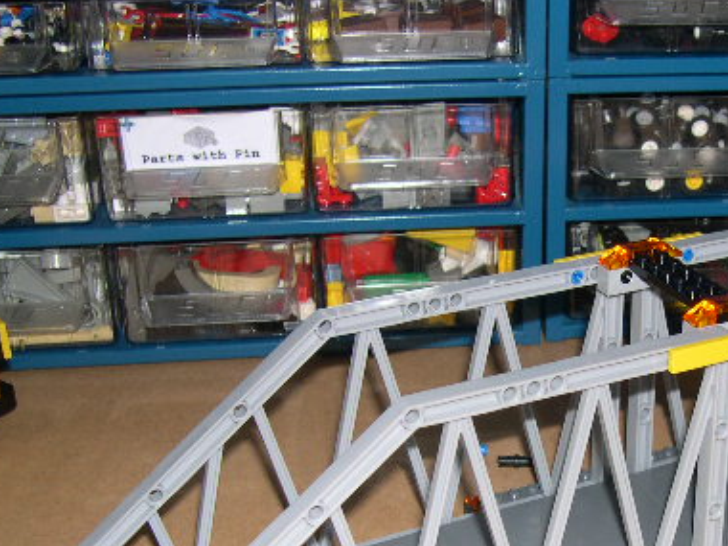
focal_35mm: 64
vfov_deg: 22.5
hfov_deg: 29.6
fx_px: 1346
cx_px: 584
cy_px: 456
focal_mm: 8
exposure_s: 1/60
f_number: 2.8
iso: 100
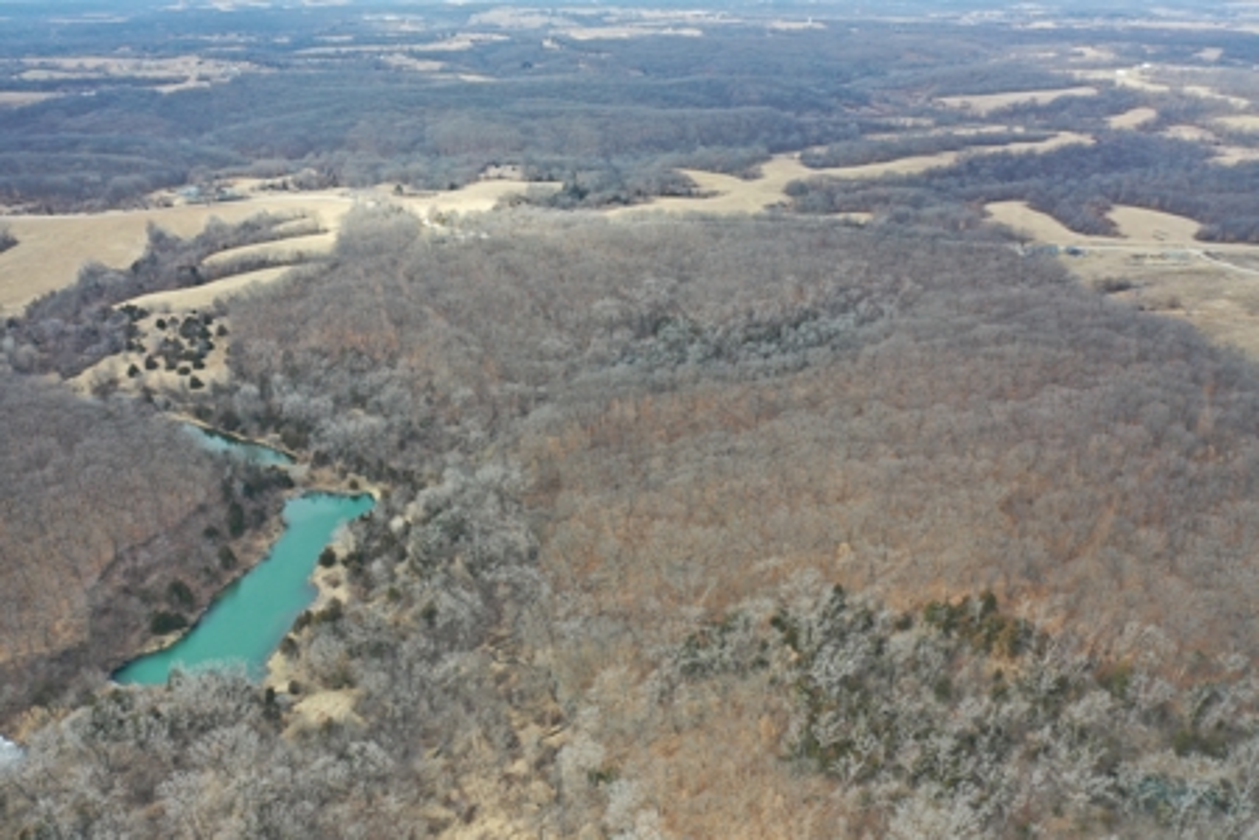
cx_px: 630
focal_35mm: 28
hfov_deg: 65.5
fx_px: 979
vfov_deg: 46.4
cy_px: 420
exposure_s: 1/640
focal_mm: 10.26
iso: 100
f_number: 2.8
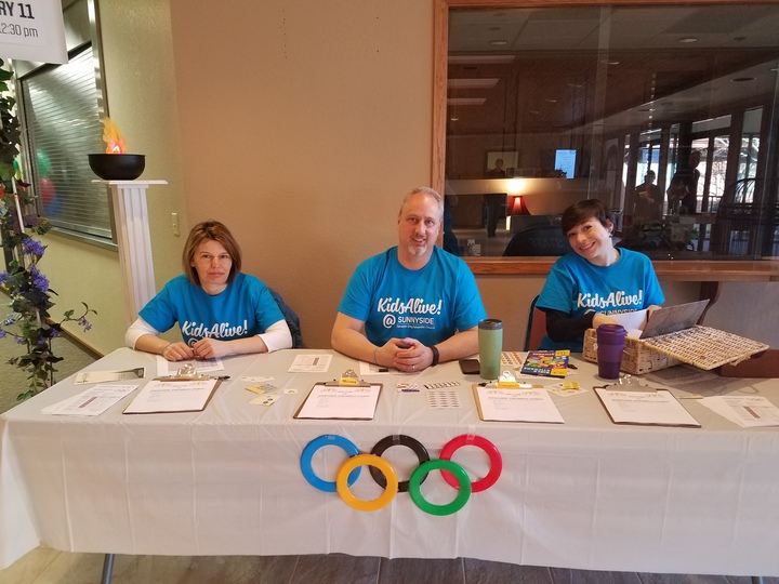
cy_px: 292
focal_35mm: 26
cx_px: 390
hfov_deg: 67.3
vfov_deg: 53.1
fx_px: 585
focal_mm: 4.2
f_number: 1.7
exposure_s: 1/30
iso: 125
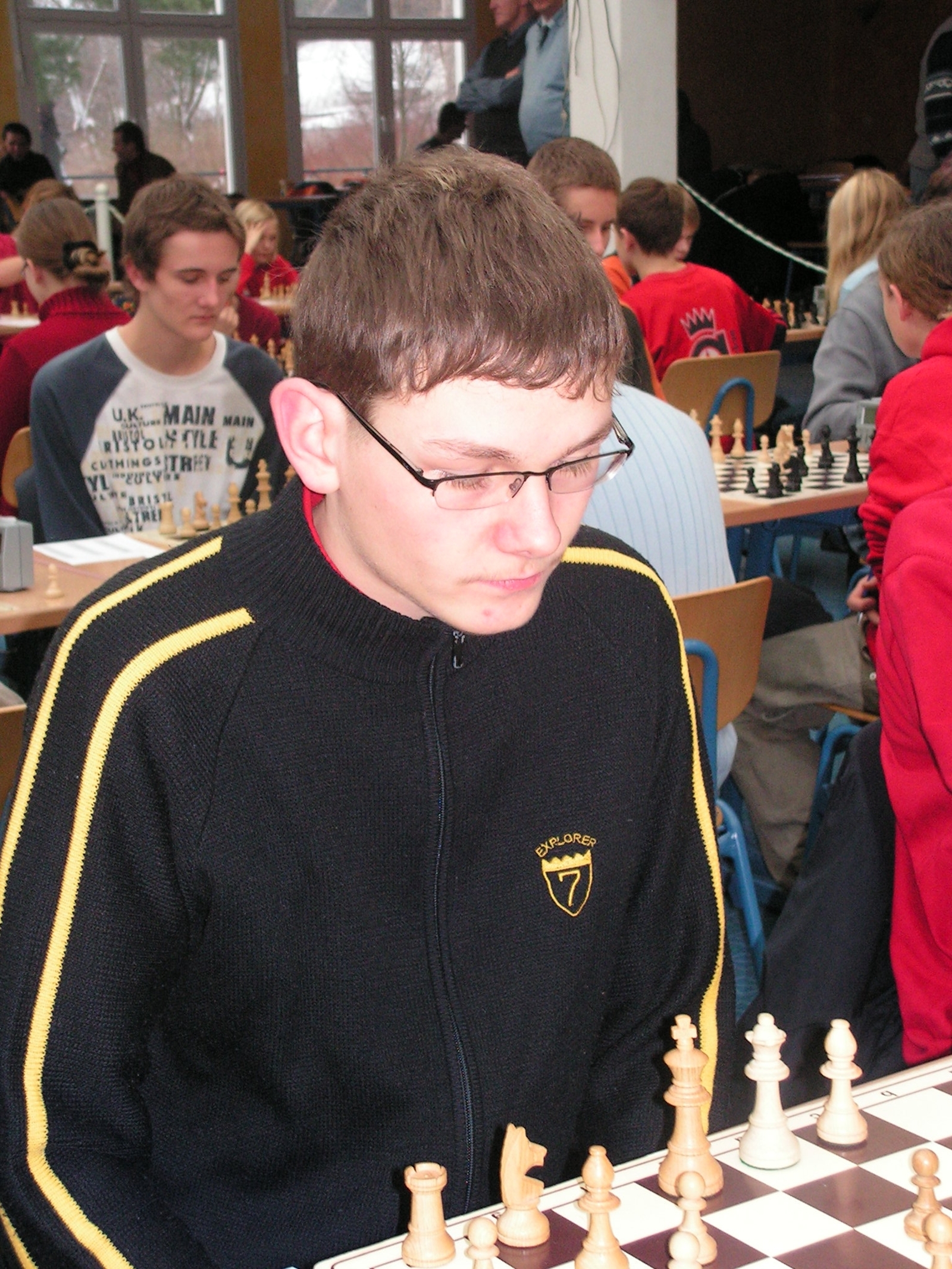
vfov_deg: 30.7
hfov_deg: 23.3
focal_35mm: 63
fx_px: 2310
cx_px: 476
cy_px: 634
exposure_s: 1/80
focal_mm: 10.6
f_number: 3.3
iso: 200
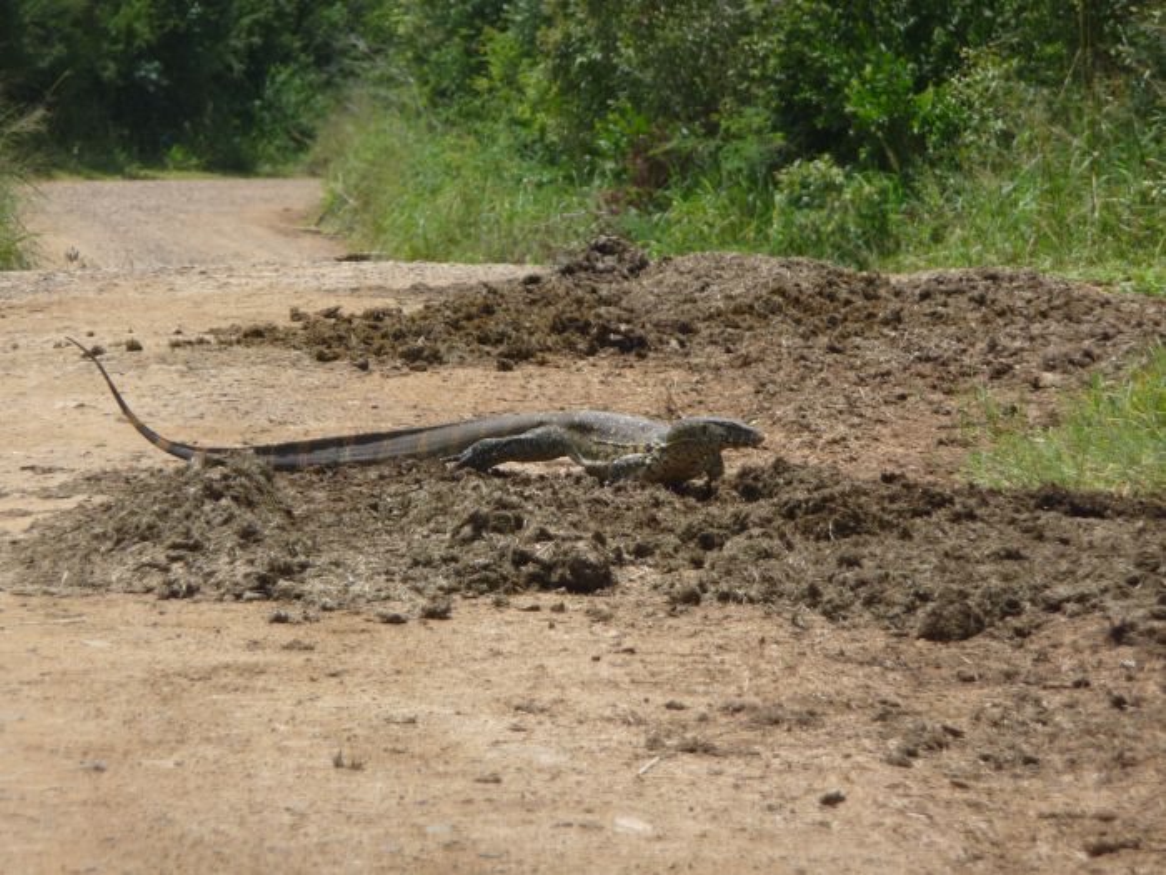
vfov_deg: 5.3
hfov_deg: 7.1
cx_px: 583
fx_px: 9431
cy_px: 438
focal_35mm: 280
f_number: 4.9
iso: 100
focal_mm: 47
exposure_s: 1/640
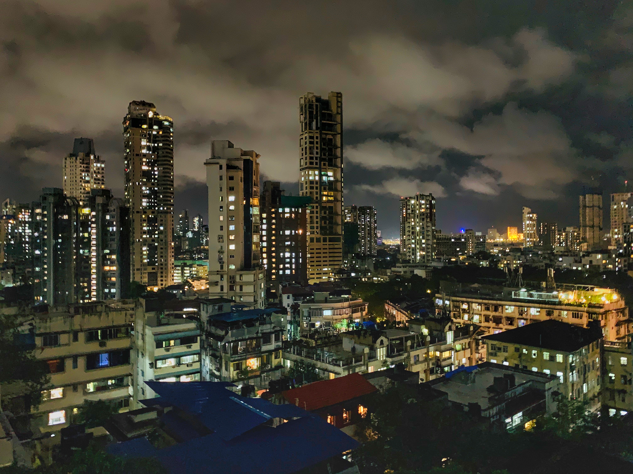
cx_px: 316
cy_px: 237
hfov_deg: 67.3
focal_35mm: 26
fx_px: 475
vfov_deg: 53.1
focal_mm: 4.25
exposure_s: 1/4
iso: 800
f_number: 1.8
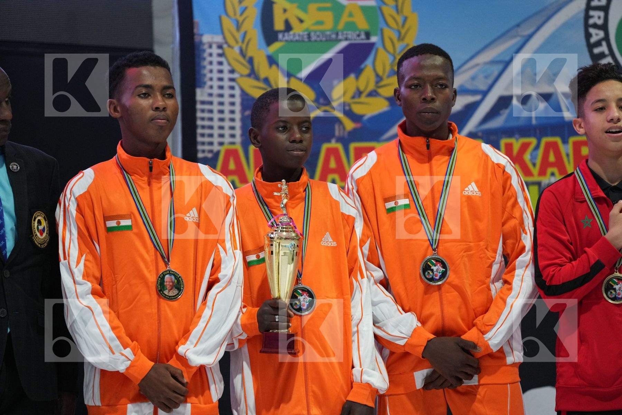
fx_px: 3455
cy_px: 208
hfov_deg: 10.3
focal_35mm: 200
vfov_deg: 6.9
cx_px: 311
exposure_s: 1/250
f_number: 2.8
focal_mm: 200
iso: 3200
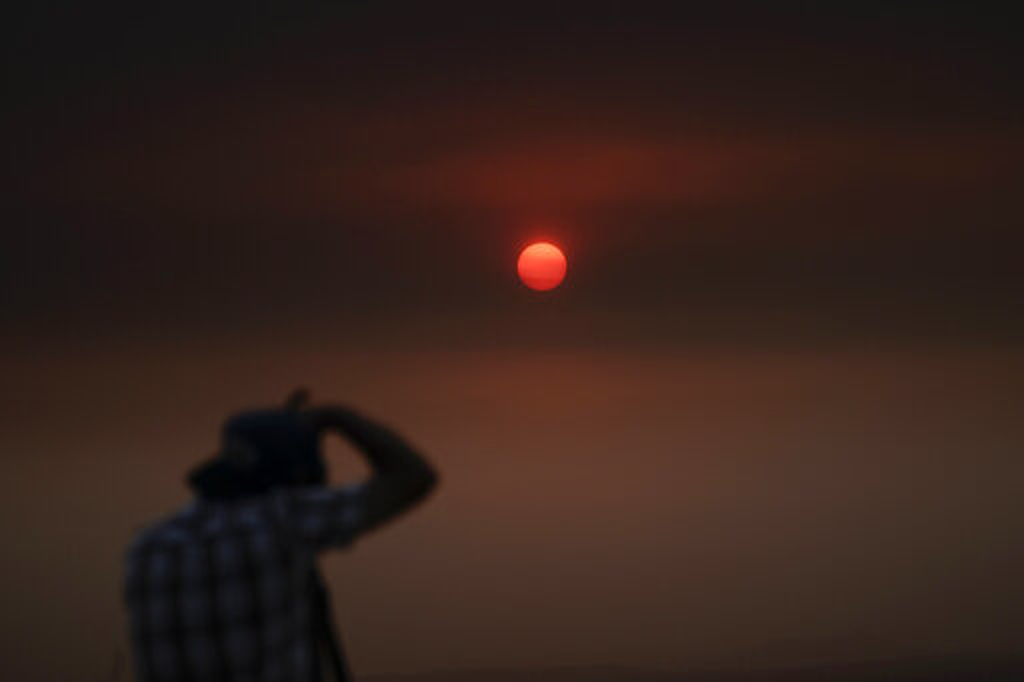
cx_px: 512
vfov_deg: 7.3
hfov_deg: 11.0
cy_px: 341
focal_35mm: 187
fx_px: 5317
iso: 250
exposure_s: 1/1250
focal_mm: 187
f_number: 5.6
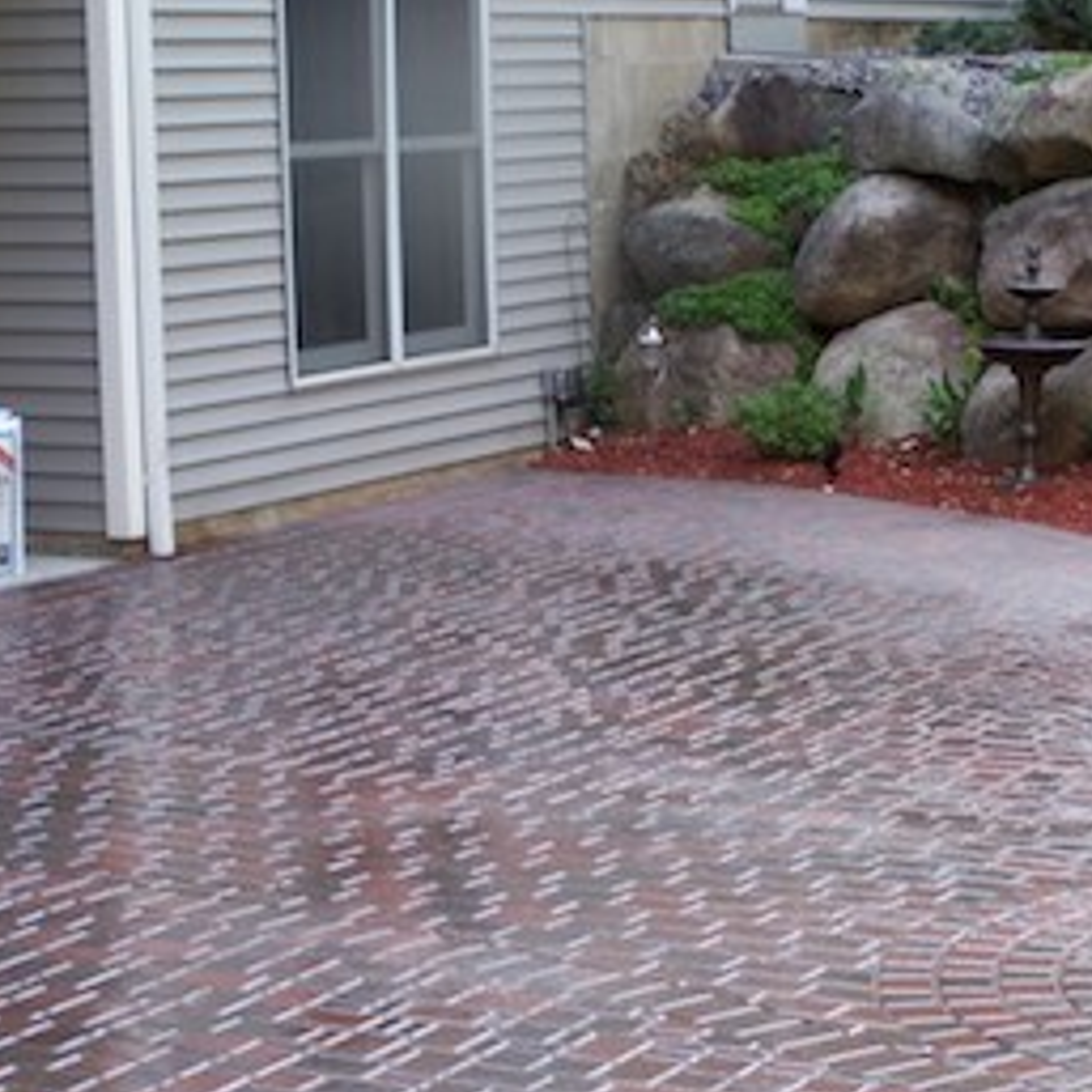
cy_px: 625
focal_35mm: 103
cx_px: 829
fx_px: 3676
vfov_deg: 16.9
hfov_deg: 16.8
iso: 80
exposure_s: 1/45
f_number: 3.2
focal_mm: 12.4
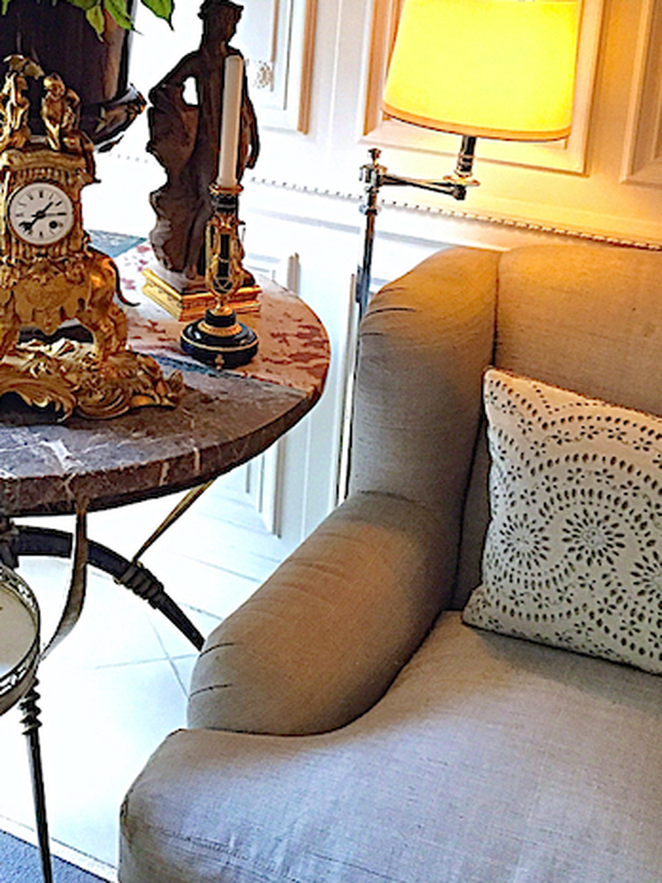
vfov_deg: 36.7
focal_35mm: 50
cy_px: 164
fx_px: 1275
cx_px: 99
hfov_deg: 28.3
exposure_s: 1/30
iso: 250
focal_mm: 4.15
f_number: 2.2
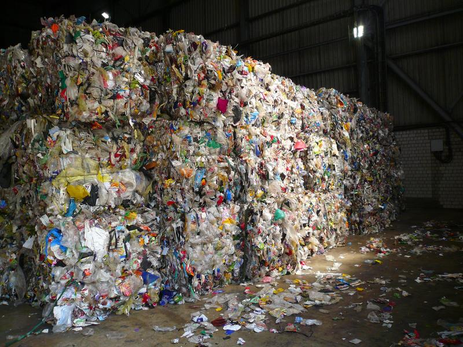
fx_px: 375
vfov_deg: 49.7
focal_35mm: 28
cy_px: 174
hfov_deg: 63.4
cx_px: 232
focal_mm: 4.6
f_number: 2.8
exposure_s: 1/160
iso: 100
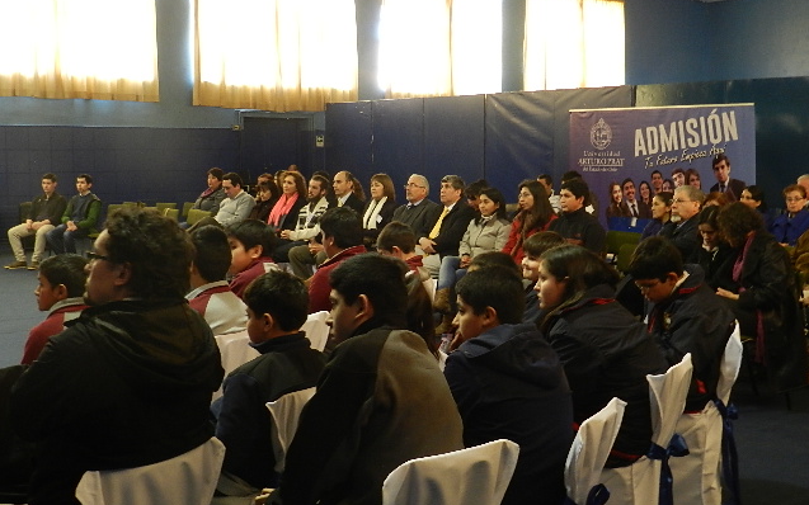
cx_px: 405
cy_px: 275
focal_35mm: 49
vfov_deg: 26.3
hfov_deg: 41.1
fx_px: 1080
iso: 400
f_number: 4.2
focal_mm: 8.1
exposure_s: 1/2.5
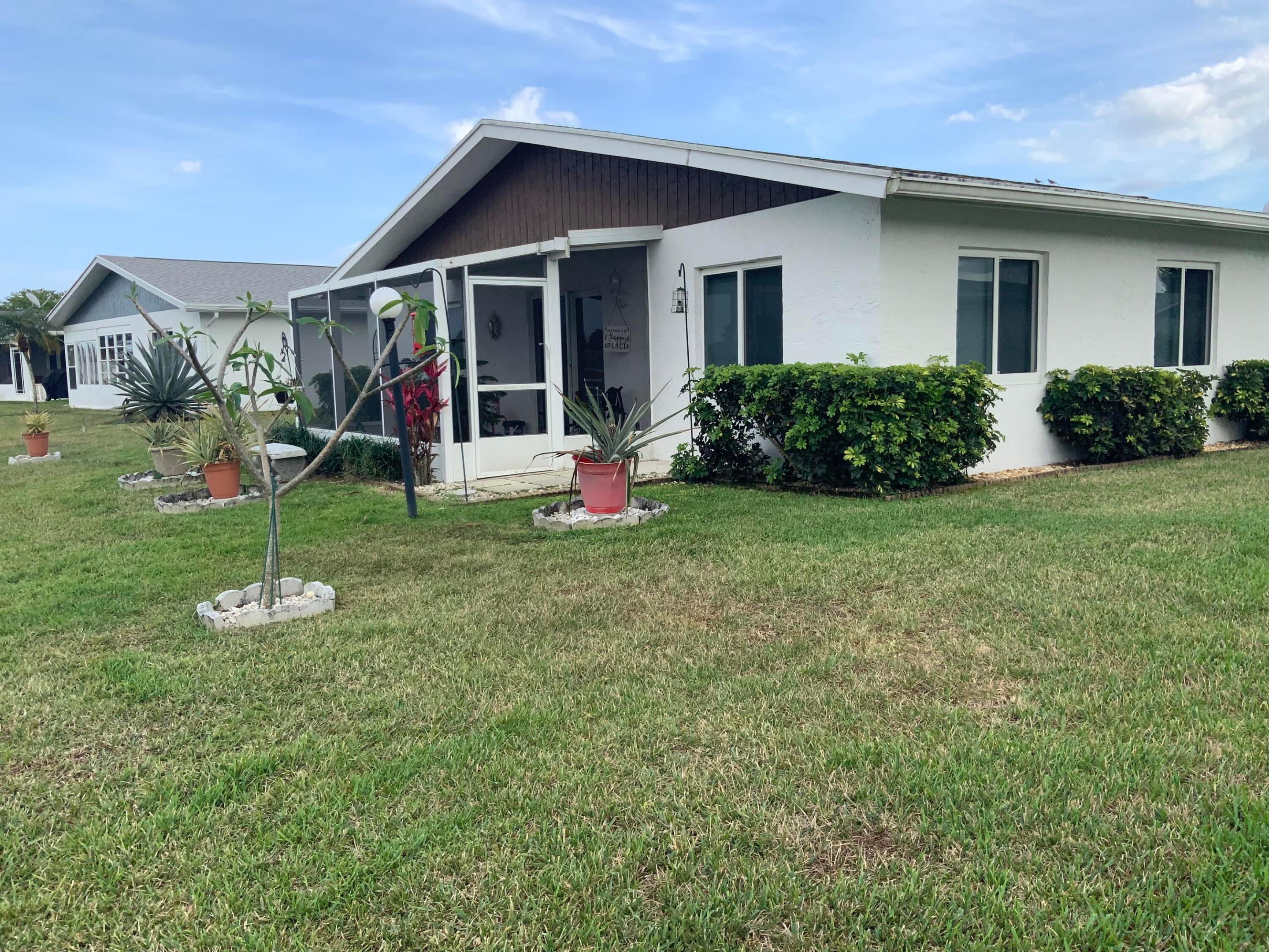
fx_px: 1063
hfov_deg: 61.7
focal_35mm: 29
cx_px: 634
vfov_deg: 48.2
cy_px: 476
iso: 16
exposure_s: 1/929
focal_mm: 3
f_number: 1.8
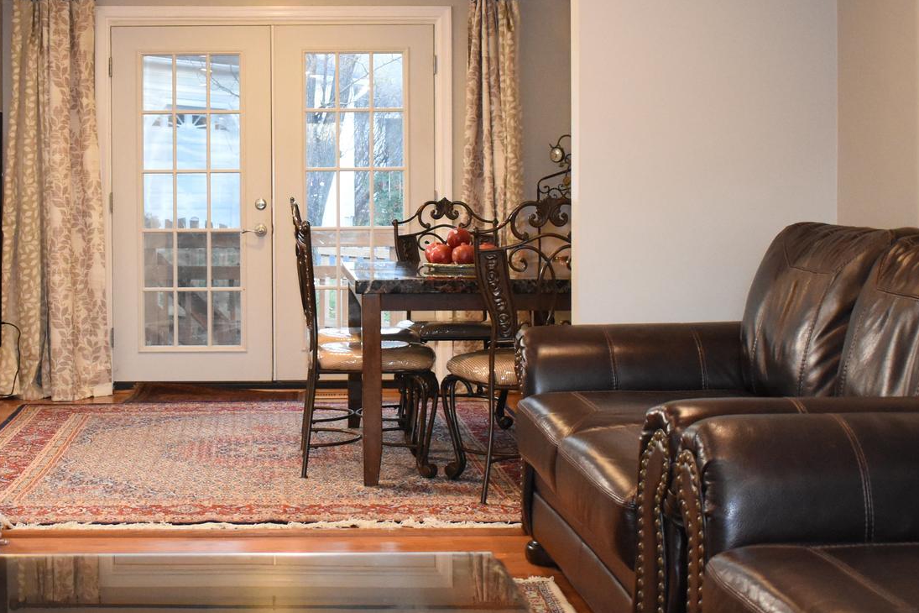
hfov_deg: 33.6
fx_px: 1504
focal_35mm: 59
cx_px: 286
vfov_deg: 23.0
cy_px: 221
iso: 3200
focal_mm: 21
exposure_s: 1/200
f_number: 3.8
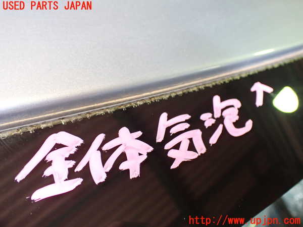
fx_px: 263
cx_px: 152
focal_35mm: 30
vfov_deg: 46.8
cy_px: 114
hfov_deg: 60.0
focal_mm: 5.4
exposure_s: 1/125
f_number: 2.3
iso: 800
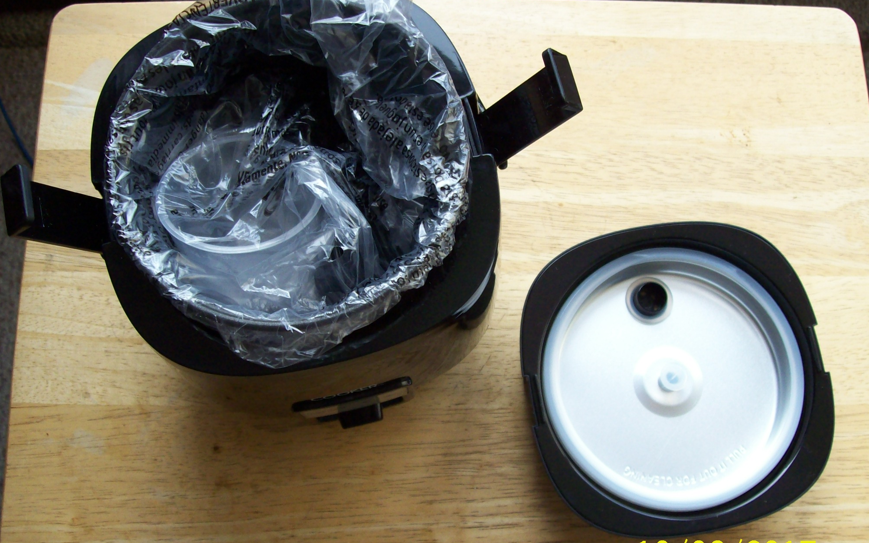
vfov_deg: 32.8
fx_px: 924
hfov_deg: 50.4
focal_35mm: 39
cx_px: 437
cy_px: 287
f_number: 2.7
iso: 142
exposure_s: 1/64
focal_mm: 6
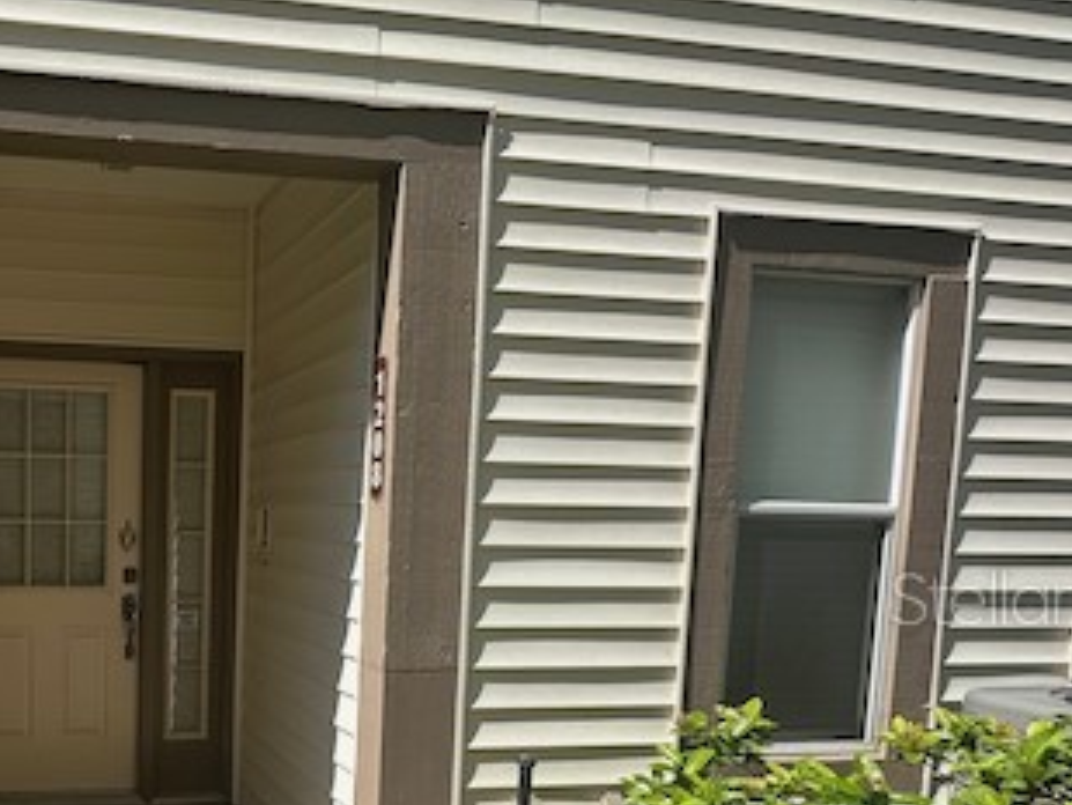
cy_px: 597
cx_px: 108
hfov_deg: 53.9
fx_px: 898
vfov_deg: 46.6
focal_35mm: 29
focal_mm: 2.22
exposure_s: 1/1125
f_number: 2.2
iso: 50
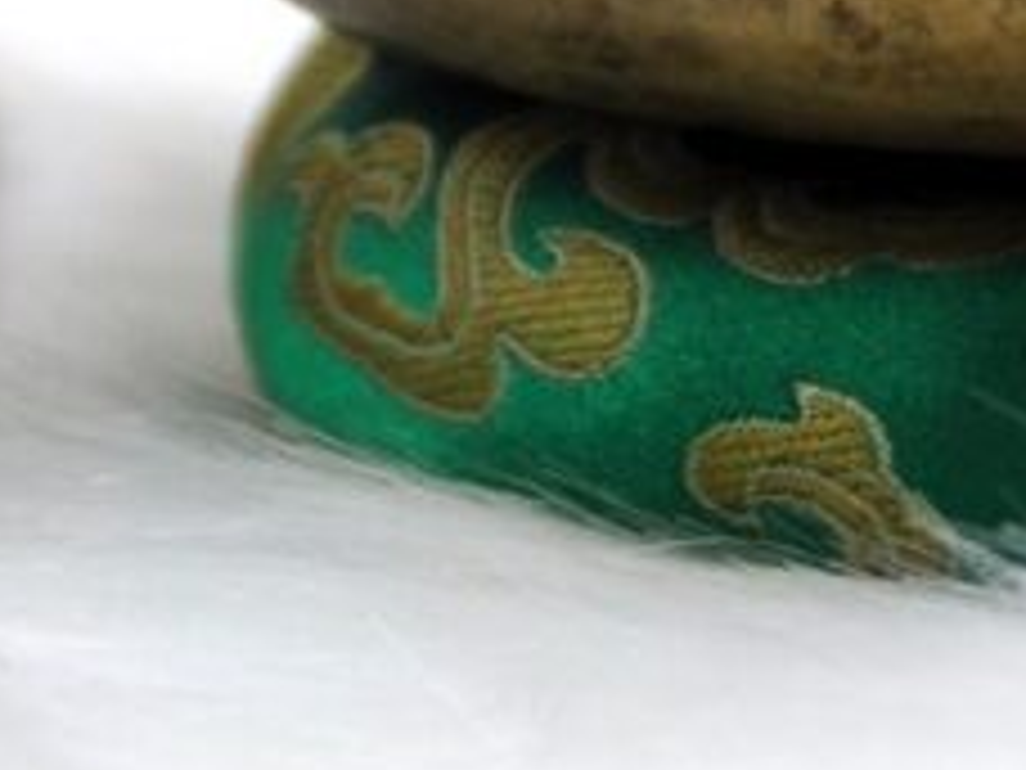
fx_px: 28839
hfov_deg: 2.0
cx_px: 819
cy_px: -444
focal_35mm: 973
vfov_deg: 1.5
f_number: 5.6
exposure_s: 1/60
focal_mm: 150
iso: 320
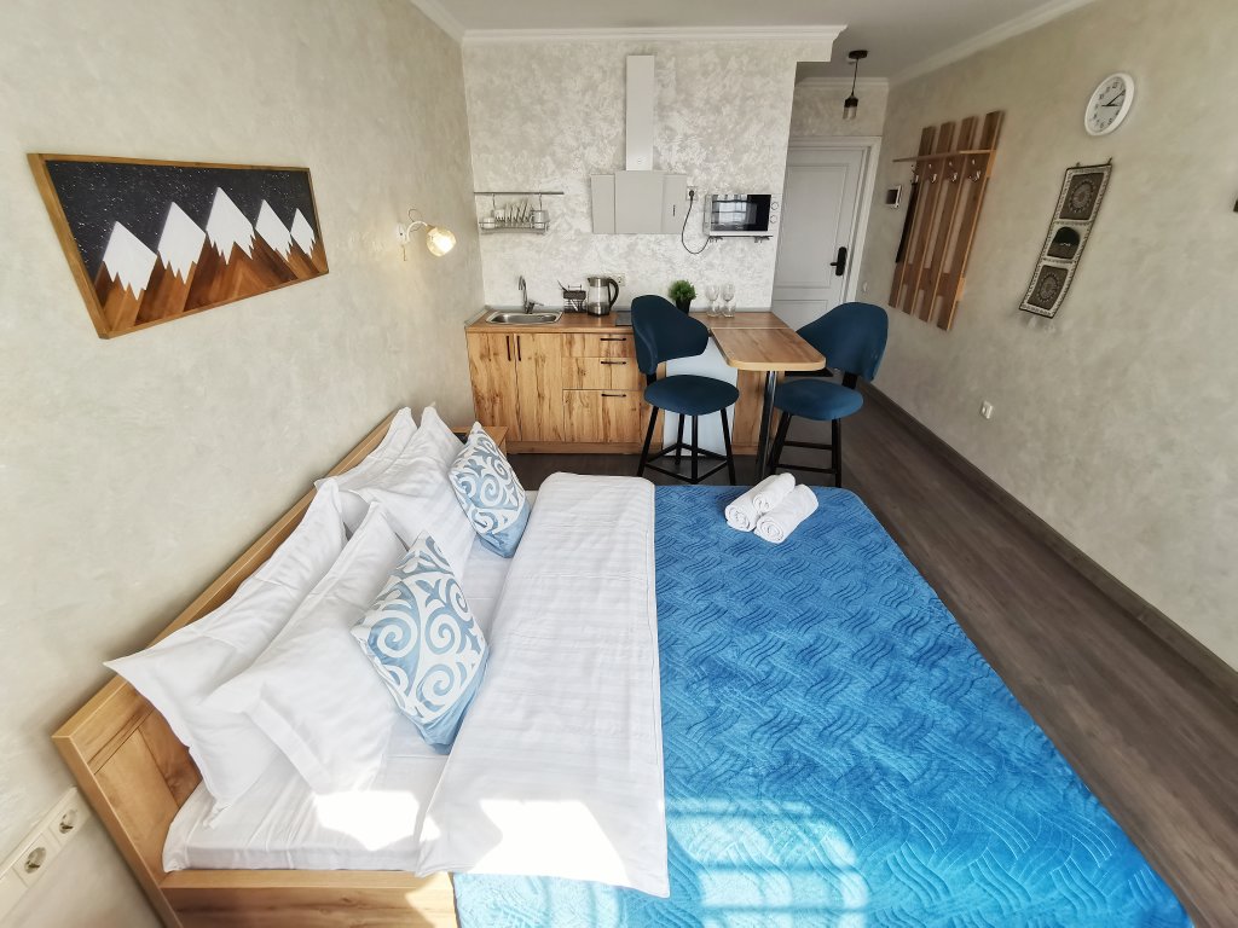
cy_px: 464
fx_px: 572
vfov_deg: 78.1
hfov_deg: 94.5
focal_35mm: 16
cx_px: 619
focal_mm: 2.35
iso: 100
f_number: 2.2
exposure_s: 1/100
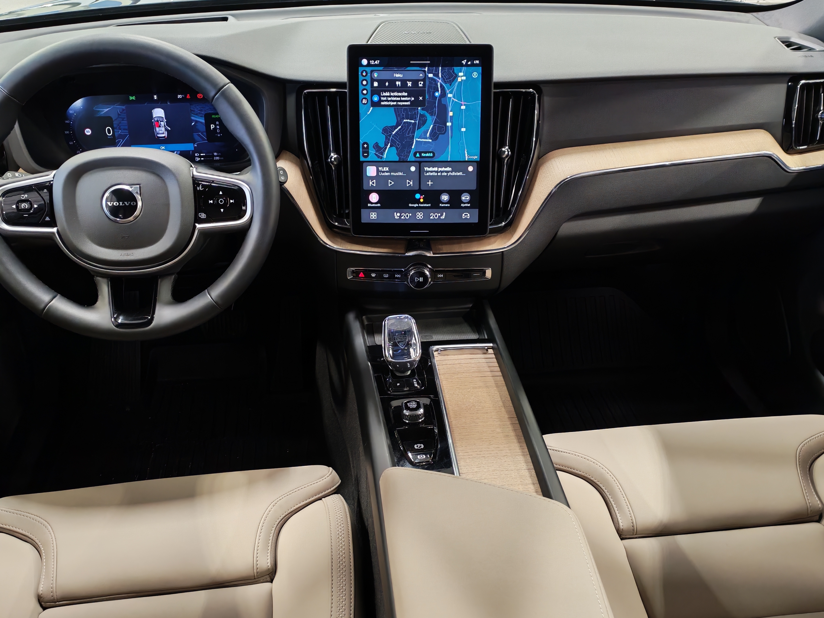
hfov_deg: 54.0
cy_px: 309
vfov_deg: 41.8
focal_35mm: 34
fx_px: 809
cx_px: 412
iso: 1828
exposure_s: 1/50
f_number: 1.9
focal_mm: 6.12
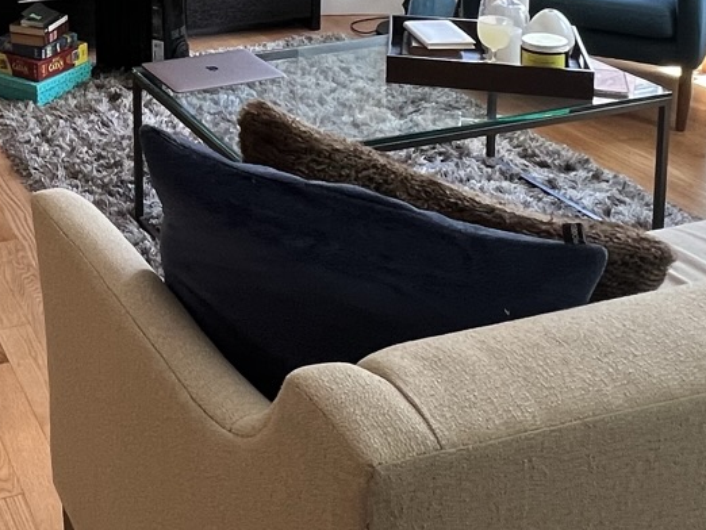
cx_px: 23
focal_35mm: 51
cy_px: -139
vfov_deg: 25.1
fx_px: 1041
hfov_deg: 34.5
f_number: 1.8
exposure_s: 1/60
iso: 125
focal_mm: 1.57
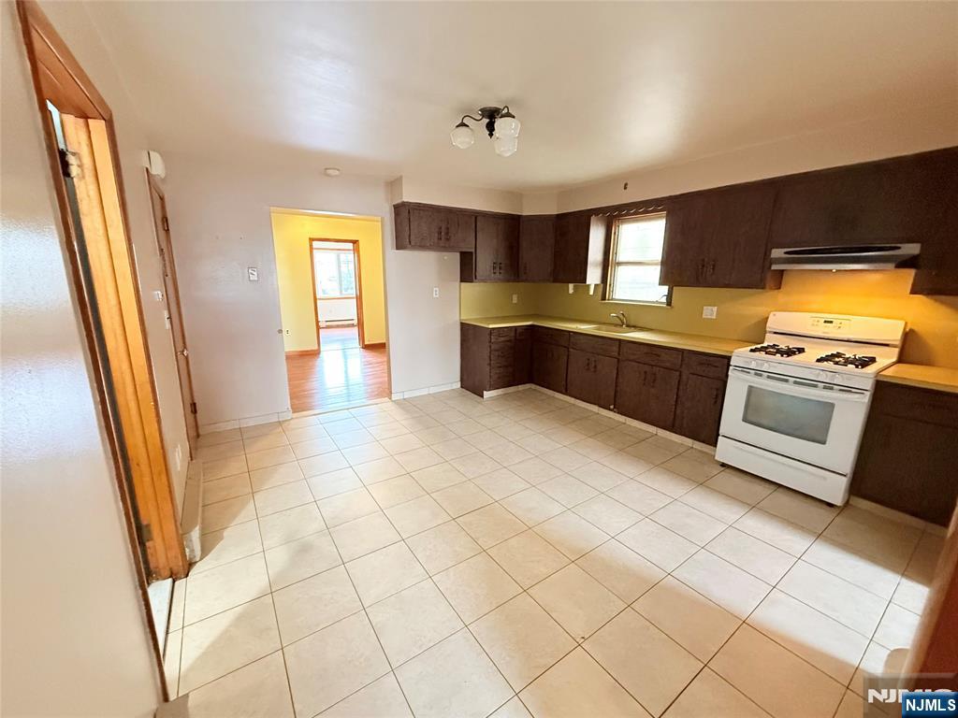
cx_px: 479
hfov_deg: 102.1
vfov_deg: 85.7
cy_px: 359
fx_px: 387
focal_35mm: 14
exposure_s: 1/60
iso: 640
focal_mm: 2.22
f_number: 2.2
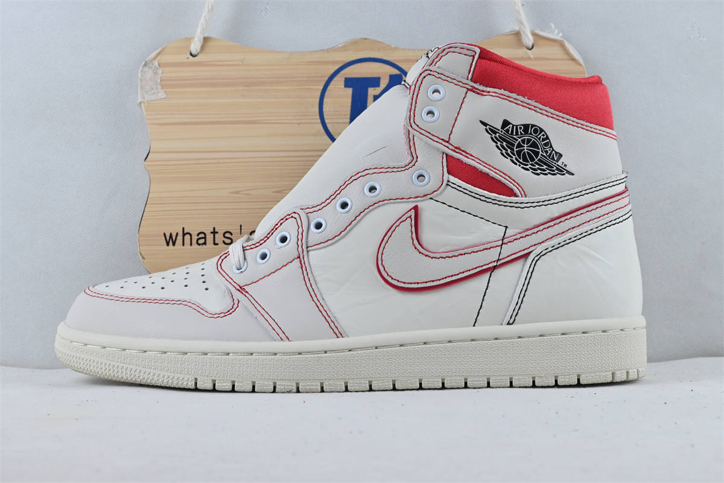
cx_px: 362
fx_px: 980
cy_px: 242
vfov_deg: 27.7
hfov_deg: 40.5
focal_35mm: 49
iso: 1000
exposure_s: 1/160
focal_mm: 32.5
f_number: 10
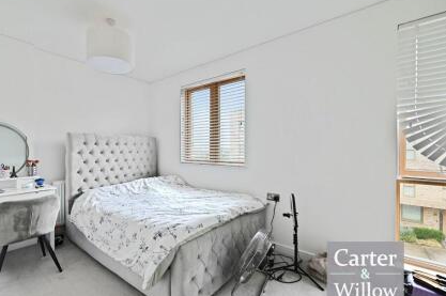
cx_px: 195
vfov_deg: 73.6
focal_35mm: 16
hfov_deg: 96.3
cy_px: 153
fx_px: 198
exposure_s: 1/13
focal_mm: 14
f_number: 7.1
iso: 1100
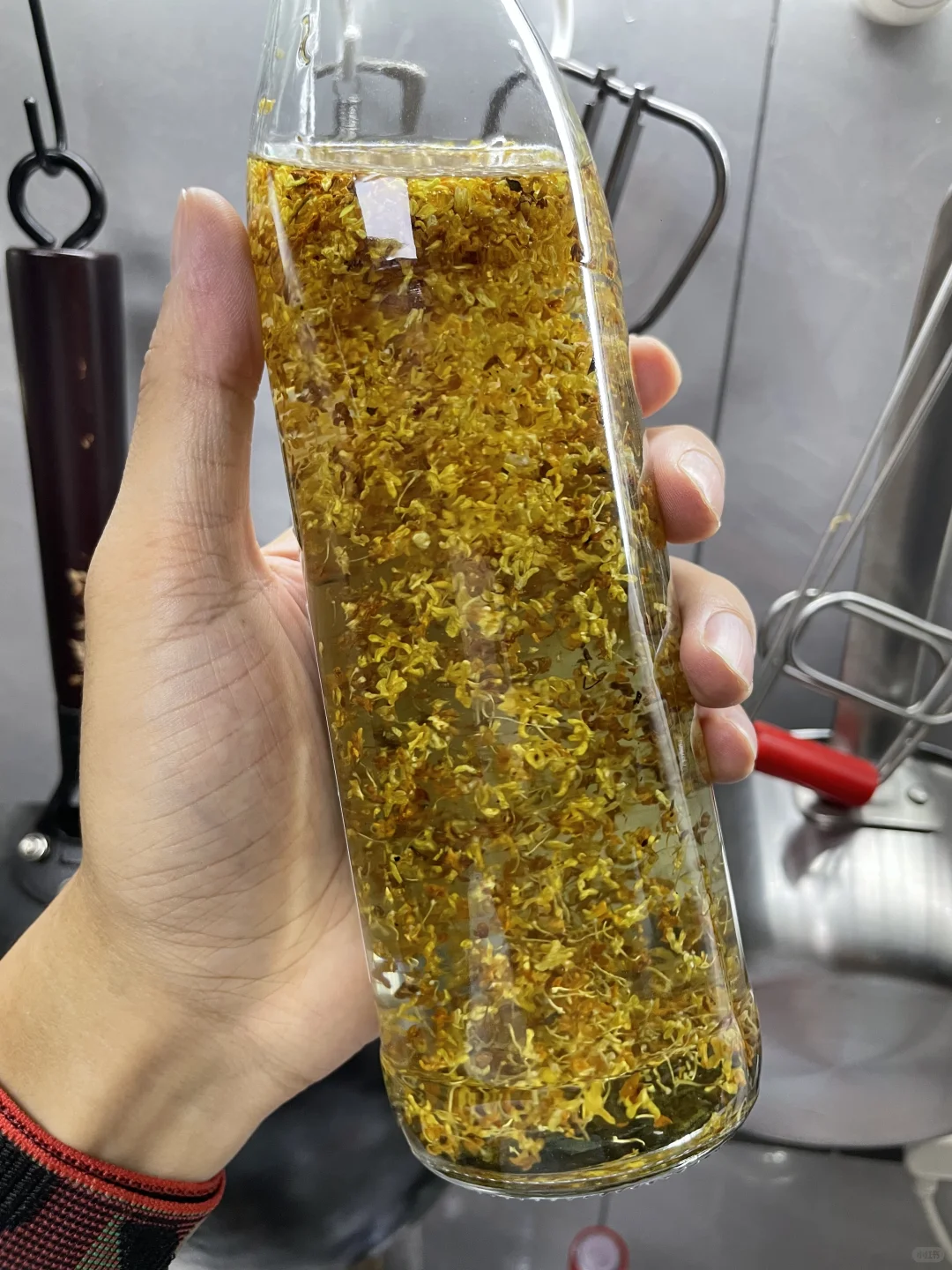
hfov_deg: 53.1
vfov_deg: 67.3
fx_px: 953
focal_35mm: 26
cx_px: 476
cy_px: 635
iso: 100
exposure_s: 1/50
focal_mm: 4.2
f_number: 1.6
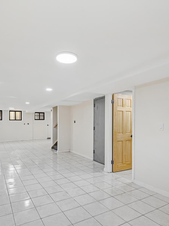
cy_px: 124
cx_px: 78
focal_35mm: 23
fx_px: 150
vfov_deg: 73.7
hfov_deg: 58.8
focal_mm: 14
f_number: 9
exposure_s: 1/5
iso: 250
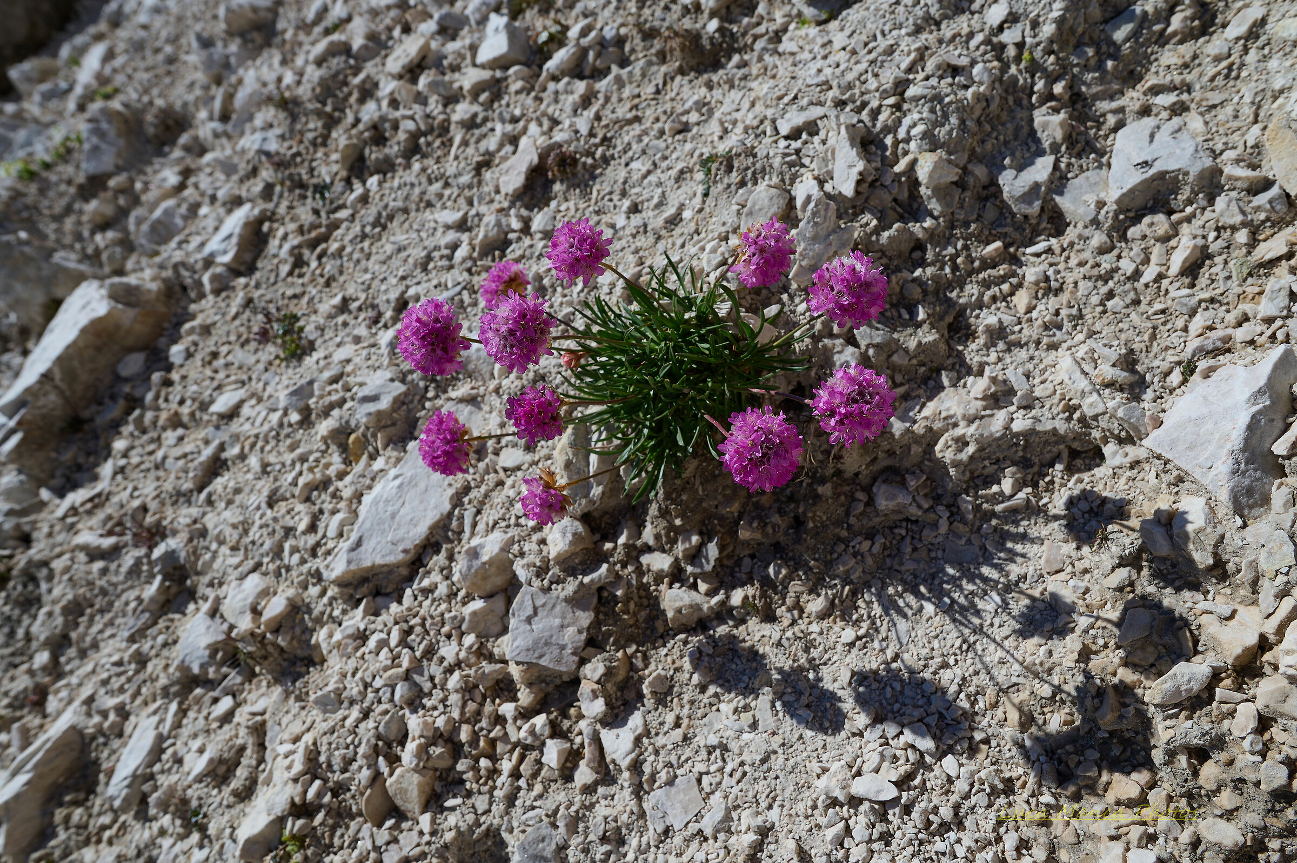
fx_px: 720
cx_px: 648
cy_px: 432
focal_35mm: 20
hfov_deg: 84.0
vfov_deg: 61.9
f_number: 11
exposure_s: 1/125
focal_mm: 20
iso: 100
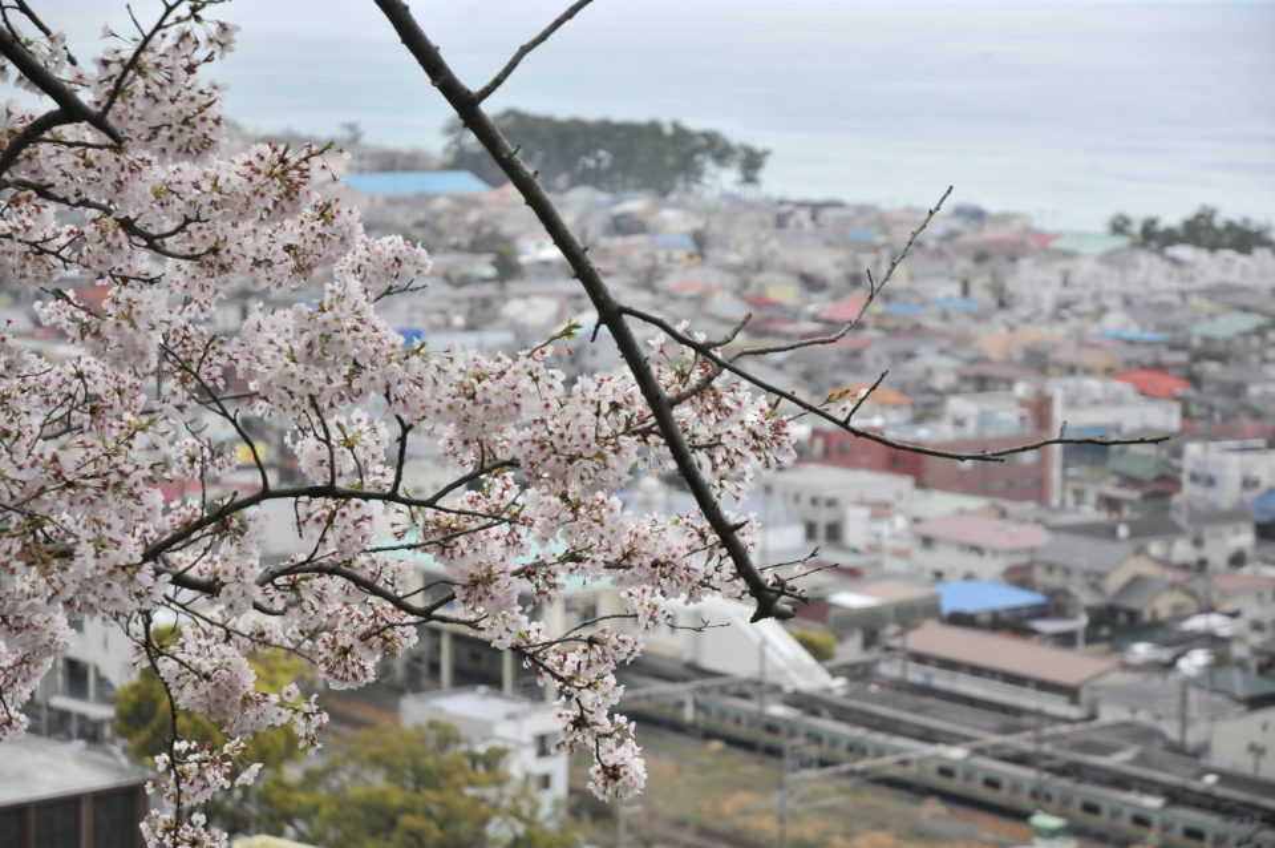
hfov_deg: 19.5
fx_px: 3715
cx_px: 638
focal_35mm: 105
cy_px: 424
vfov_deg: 13.0
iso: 800
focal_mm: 70
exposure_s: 1/1500
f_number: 4.5
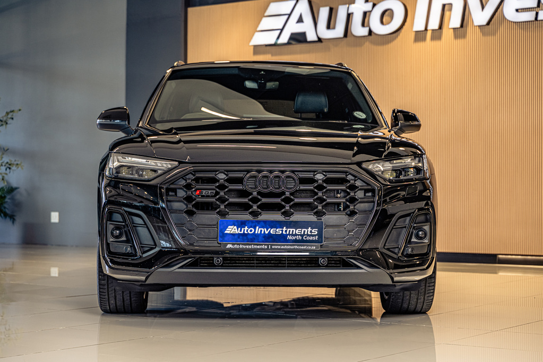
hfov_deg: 27.0
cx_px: 272
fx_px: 1131
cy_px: 181
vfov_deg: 18.2
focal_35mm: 75
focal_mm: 75
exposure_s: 1/125
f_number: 4
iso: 640
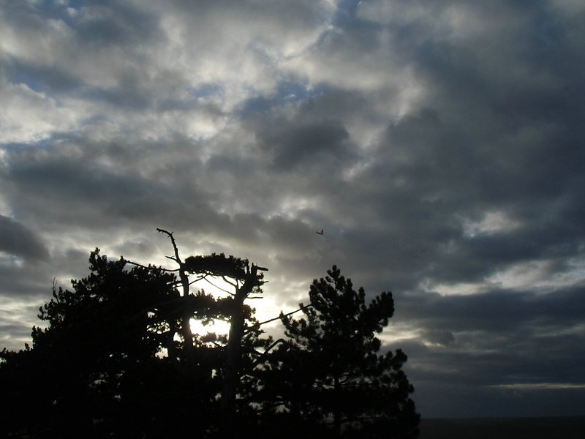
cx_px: 292
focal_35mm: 33
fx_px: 558
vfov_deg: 42.9
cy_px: 220
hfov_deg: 55.4
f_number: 3.7
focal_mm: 5.93
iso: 64
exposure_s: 1/1000
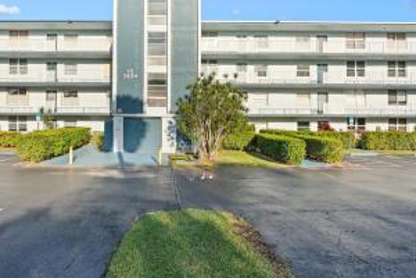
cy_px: 95
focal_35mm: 24
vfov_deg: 52.2
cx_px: 154
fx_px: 277
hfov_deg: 72.4
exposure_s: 1/200
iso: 500
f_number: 11
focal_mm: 16
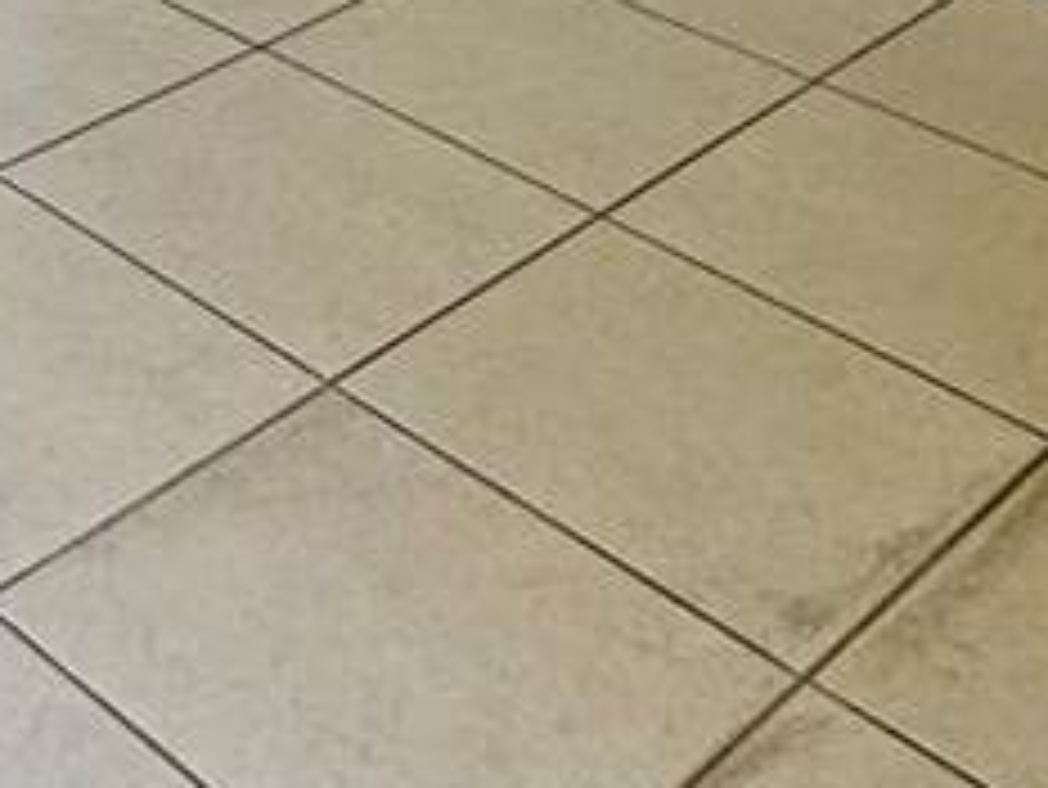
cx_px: -270
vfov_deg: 14.1
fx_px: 2332
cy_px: -1031
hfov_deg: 22.9
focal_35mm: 77
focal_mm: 2.22
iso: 100
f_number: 2.2
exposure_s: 1/120
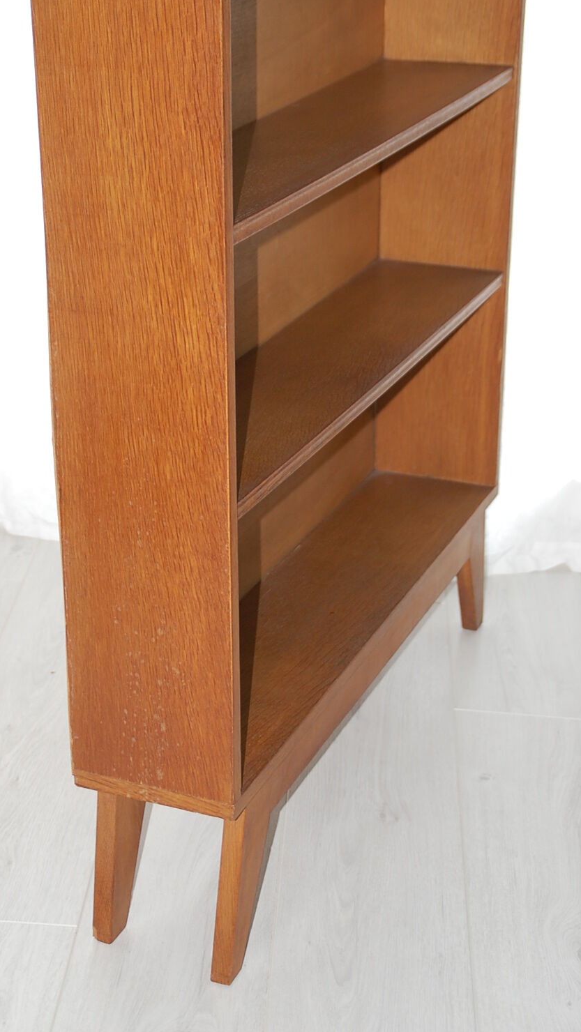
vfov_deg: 31.4
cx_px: 247
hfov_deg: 18.0
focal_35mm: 67
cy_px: 510
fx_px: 1834
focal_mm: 42
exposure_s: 1/60
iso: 400
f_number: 4.5
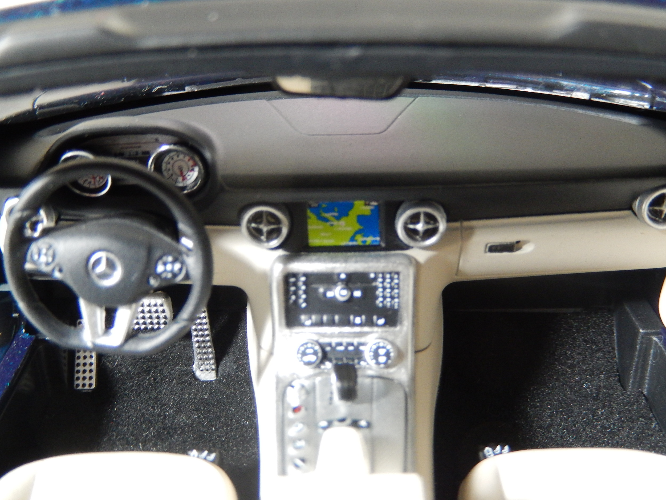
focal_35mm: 36
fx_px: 693
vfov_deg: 39.7
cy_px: 250
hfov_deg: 51.4
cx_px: 333
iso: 560
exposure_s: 1/8
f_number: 4
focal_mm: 6.5
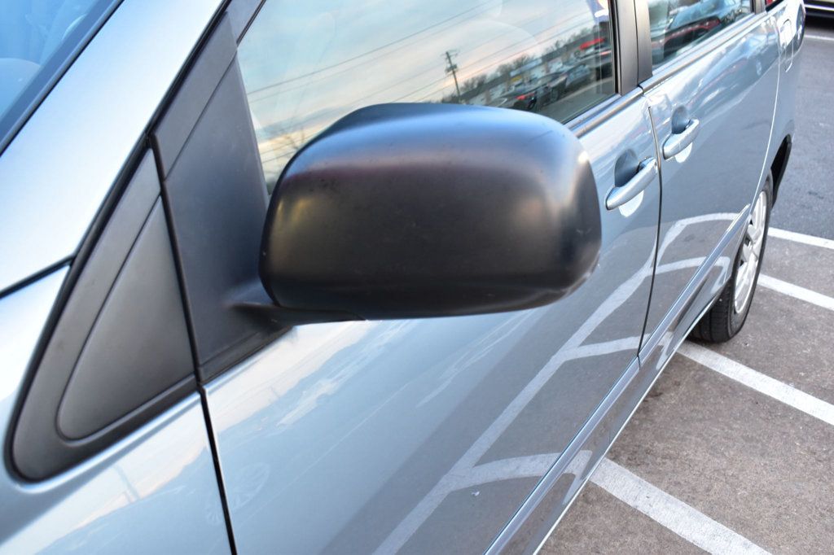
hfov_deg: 53.1
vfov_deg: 36.8
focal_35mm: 36
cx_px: 417
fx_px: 834
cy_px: 278
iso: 800
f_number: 6.3
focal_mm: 24
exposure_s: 1/15
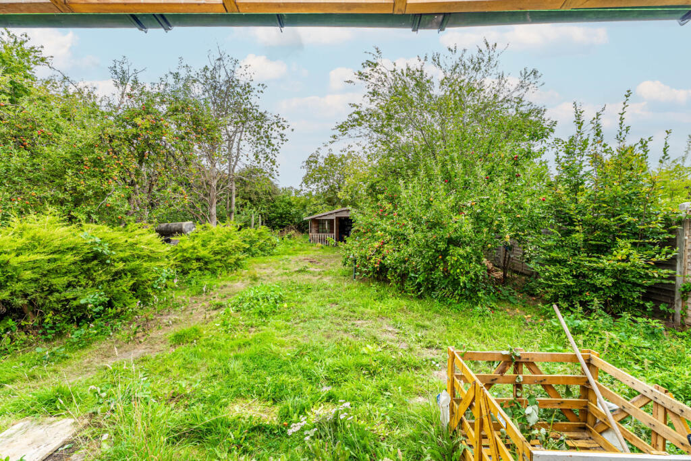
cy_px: 230
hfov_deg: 96.7
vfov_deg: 73.8
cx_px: 346
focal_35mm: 16
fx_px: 307
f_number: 8
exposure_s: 1/50
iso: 200
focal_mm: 16
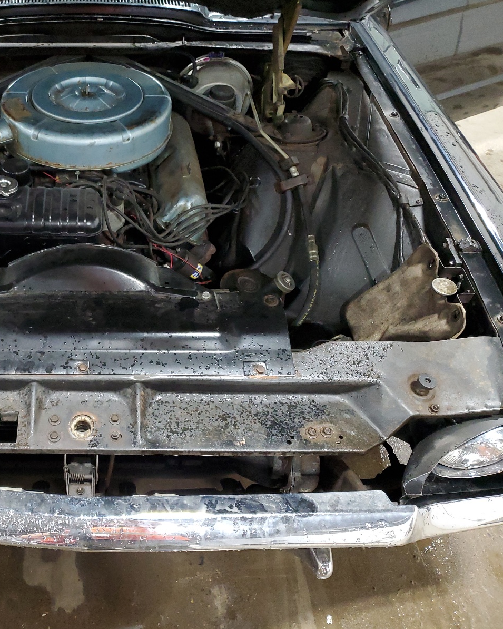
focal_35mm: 34
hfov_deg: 41.1
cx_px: 85
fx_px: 633
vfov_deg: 52.8
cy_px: 314
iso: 293
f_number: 1.5
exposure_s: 1/60.2
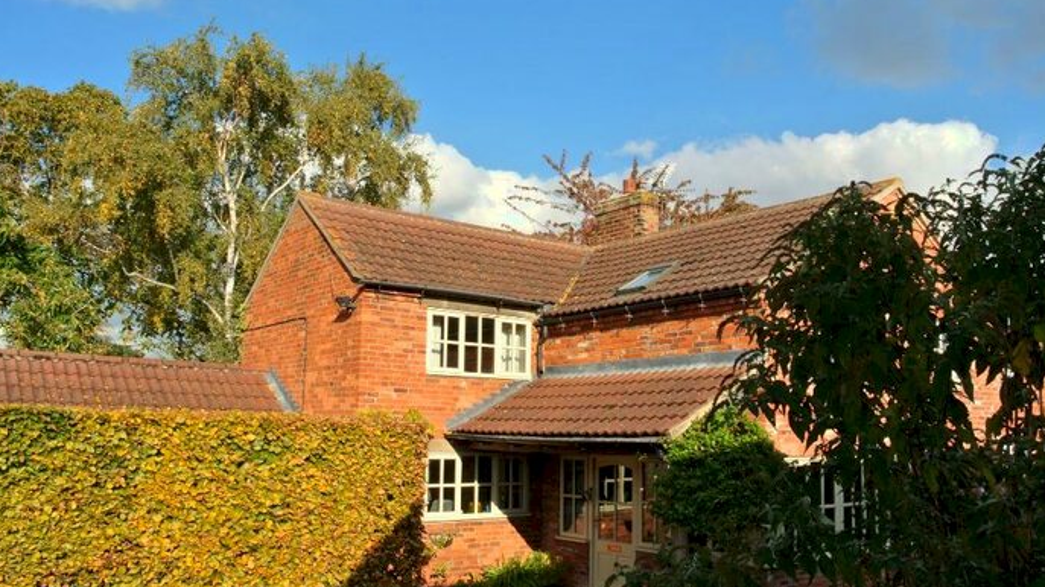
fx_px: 859
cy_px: 322
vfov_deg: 37.7
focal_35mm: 31
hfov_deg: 62.6
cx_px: 523
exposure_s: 1/60
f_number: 14
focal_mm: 11
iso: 100
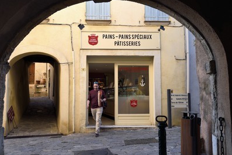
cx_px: 113
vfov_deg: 36.0
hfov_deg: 51.9
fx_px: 239
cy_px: 75
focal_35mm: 37
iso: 200
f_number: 5.6
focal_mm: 35
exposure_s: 1/100
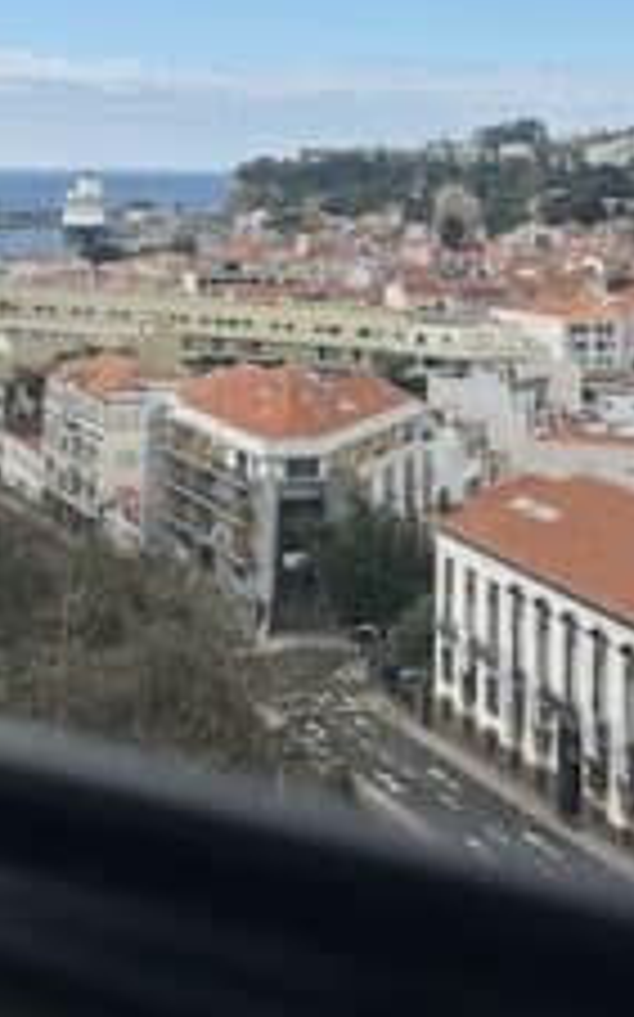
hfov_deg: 18.3
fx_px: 1965
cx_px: 339
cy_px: 68
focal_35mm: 71
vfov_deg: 27.7
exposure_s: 1/6623
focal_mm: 6.86
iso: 80
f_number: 1.78
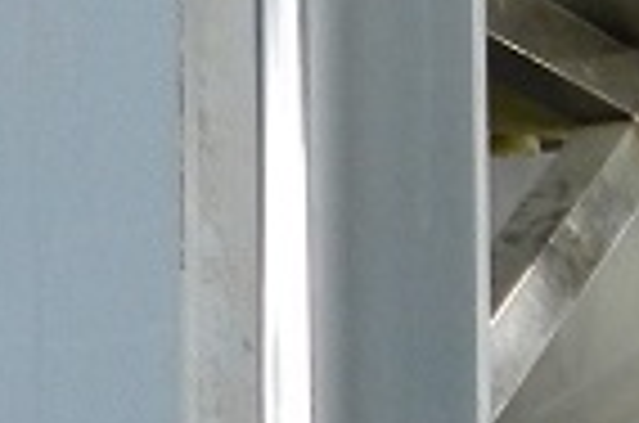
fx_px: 2993
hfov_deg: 10.9
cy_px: 1062
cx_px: 1354
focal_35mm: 169
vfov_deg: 7.5
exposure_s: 1/30
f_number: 3.4
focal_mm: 4
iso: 200
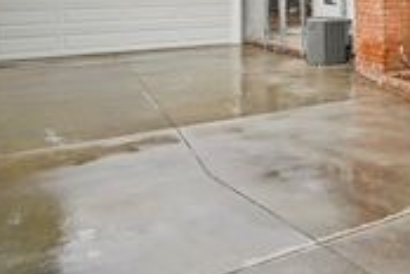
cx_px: 483
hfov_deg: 34.7
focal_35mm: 46
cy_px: -44
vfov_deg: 26.4
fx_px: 524
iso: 800
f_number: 6.3
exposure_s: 1/30
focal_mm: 16
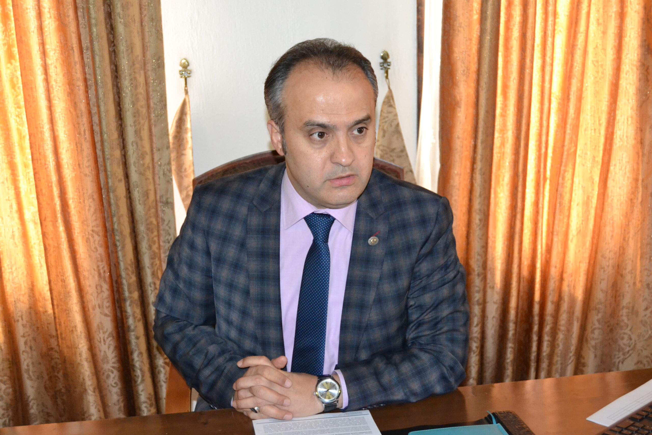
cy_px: 218
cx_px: 326
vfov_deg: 26.5
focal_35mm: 51
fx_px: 924
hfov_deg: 38.9
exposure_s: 1/60
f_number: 4.5
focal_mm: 34
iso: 3200
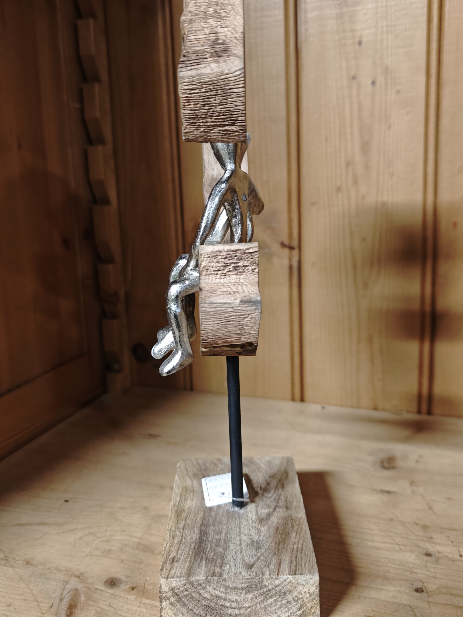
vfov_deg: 52.6
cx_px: 232
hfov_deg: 40.7
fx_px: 624
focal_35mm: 35
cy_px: 308
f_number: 1.63
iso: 1250
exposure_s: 1/33.3
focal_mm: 8.72
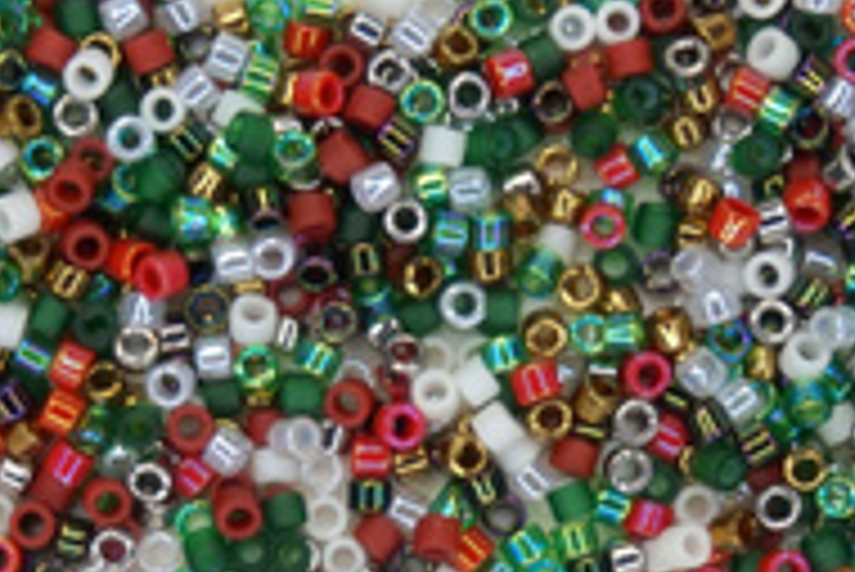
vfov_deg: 9.2
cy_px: 509
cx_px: 297
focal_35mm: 149
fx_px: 3541
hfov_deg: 13.7
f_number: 5.6
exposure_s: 1/80
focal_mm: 42
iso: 640
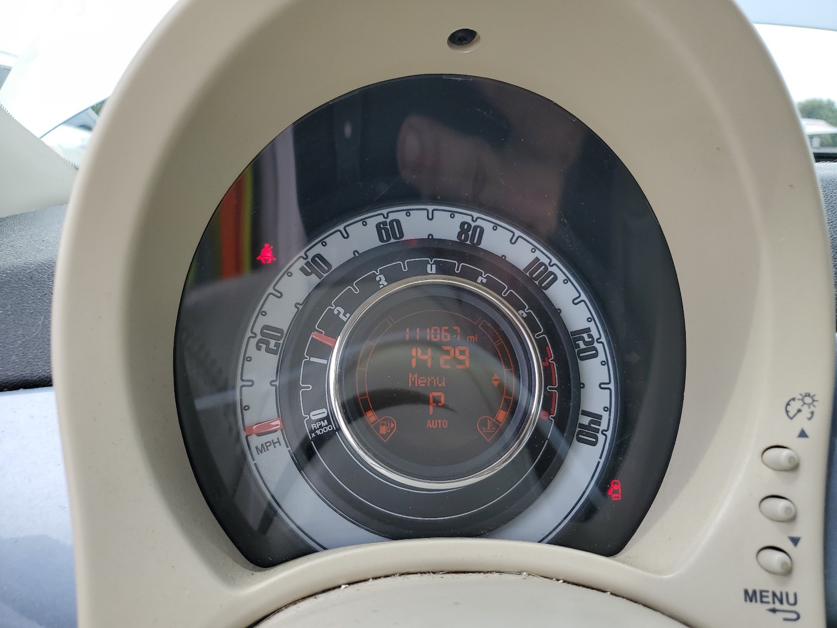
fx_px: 629
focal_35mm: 26
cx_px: 418
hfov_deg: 67.3
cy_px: 314
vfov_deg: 53.1
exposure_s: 1/909
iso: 50
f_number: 1.5
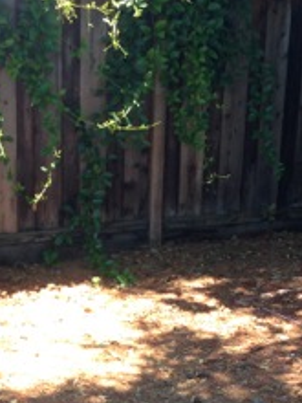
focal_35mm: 96
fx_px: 1117
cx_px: 11
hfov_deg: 15.2
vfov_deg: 20.1
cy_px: 350
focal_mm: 4.13
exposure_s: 1/120
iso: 50
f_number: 2.4
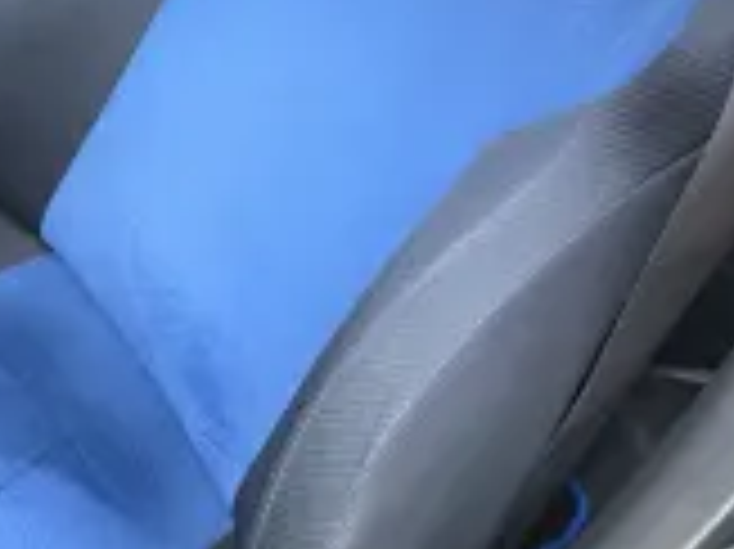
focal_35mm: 53
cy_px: 45
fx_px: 1123
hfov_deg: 35.7
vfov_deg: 26.5
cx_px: 216
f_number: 1.78
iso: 400
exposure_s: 1/60
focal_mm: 6.76
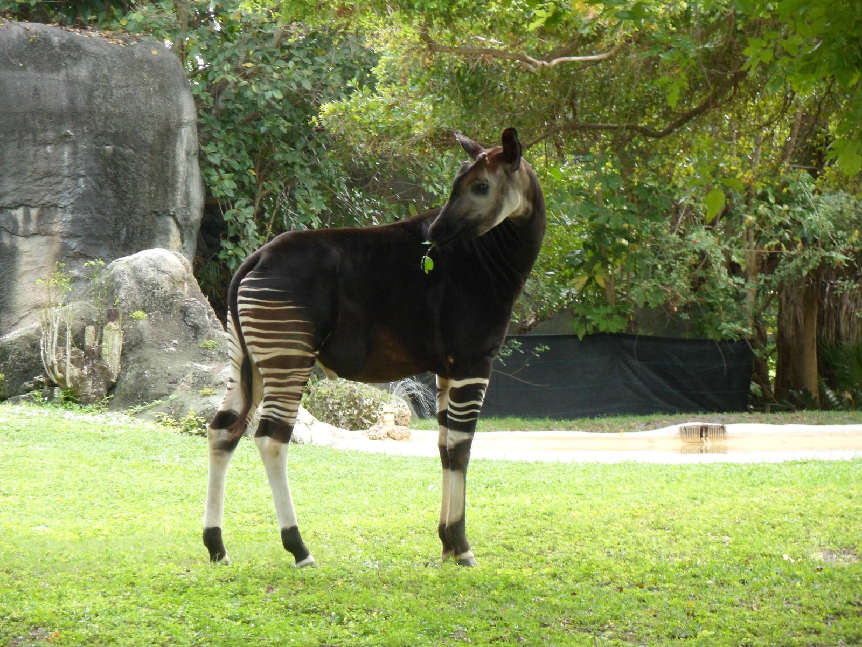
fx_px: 5005
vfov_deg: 7.4
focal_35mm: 201
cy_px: 324
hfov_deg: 9.8
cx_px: 431
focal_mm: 36.2
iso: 160
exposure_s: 1/60
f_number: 5.6
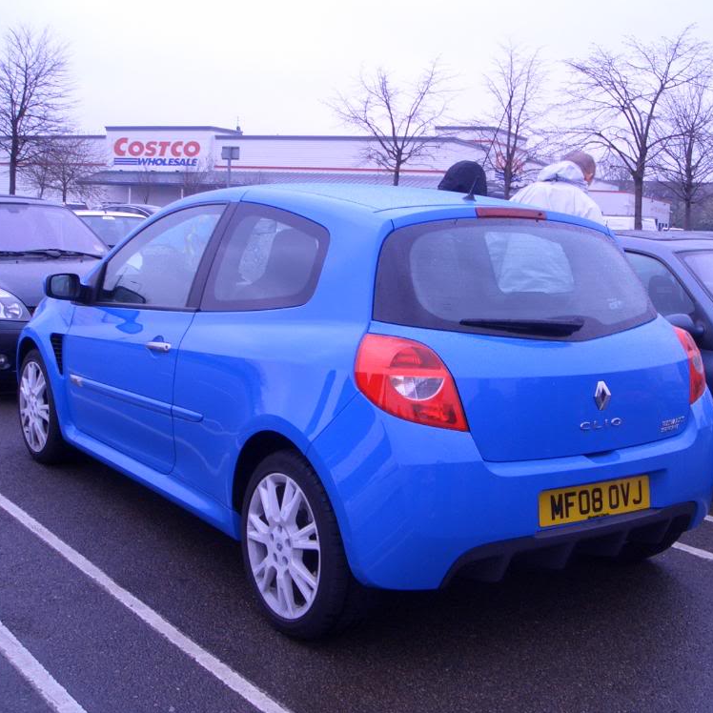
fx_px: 1002
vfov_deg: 39.2
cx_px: 406
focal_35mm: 43
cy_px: 359
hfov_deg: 39.1
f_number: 4
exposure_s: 1/100
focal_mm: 4.8
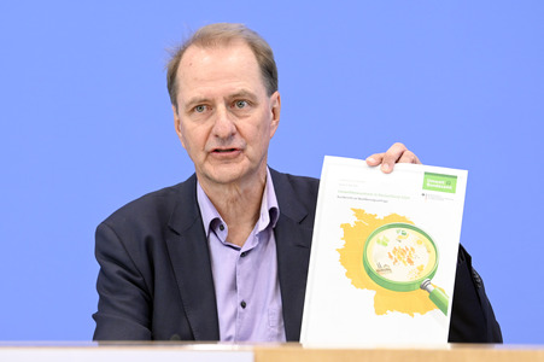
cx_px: 272
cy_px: 181
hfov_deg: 22.2
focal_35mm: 92
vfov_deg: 14.8
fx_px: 1389
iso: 3200
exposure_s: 1/400
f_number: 5
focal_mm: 92
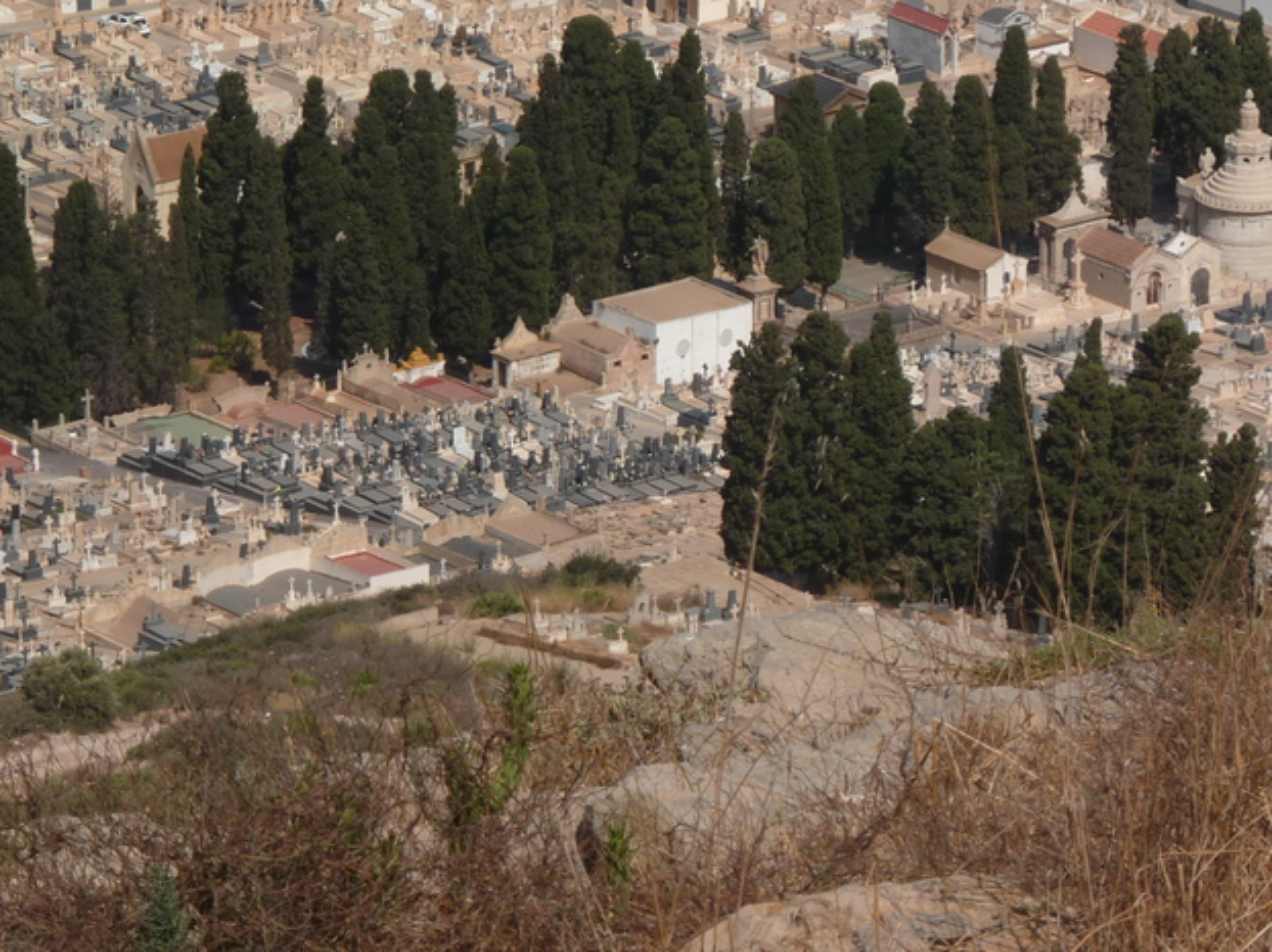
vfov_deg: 4.9
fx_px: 11130
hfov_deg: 6.5
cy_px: 456
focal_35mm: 303
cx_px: 241
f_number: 8
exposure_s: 1/320
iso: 80
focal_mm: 32.7
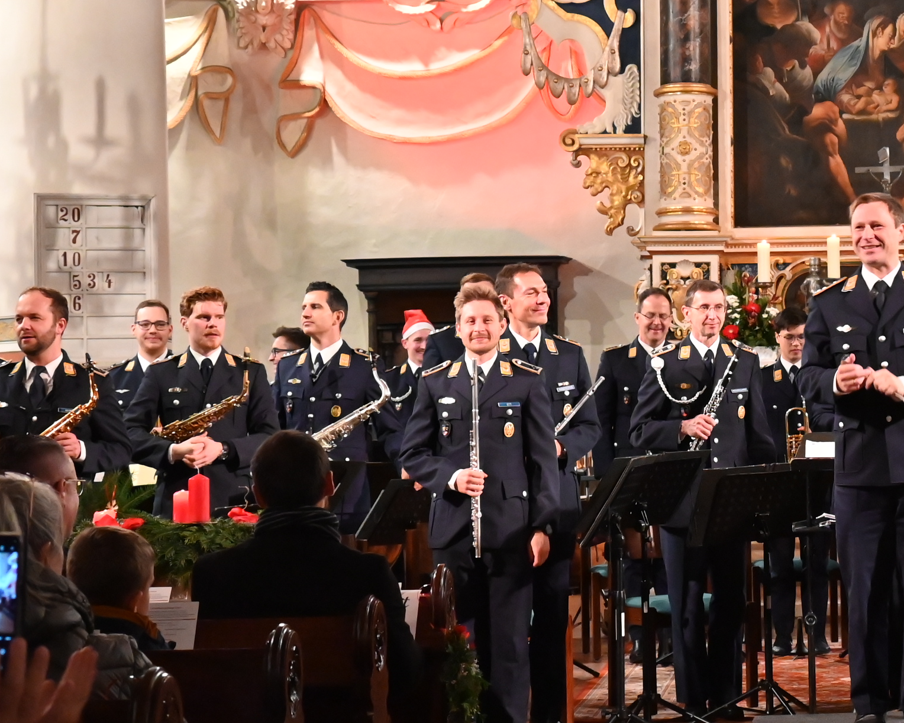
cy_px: 258
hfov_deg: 19.4
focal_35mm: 97
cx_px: 830
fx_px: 2595
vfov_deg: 15.8
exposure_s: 1/60
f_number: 4.8
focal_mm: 35
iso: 4500
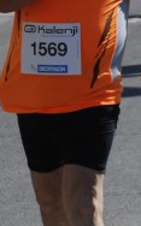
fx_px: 2267
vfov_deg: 5.7
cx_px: 30
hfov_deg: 3.6
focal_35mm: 368
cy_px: 124
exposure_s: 1/2000
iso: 1000
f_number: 8
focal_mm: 75
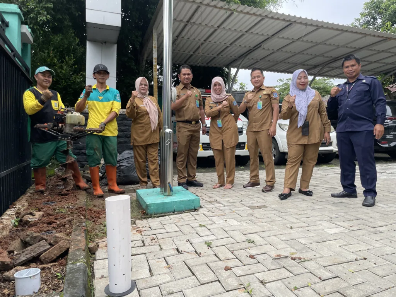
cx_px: 198
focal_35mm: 26
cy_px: 148
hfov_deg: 67.3
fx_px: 297
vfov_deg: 53.1
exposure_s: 1/875
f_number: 1.6
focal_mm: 4.2
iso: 32
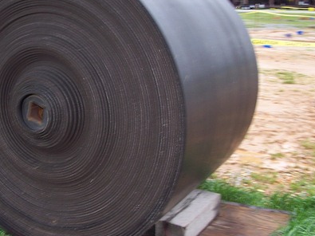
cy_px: 102
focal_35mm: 51
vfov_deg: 28.5
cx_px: 89
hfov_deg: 36.8
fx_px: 464
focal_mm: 6
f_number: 2.8
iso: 80
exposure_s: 1/60
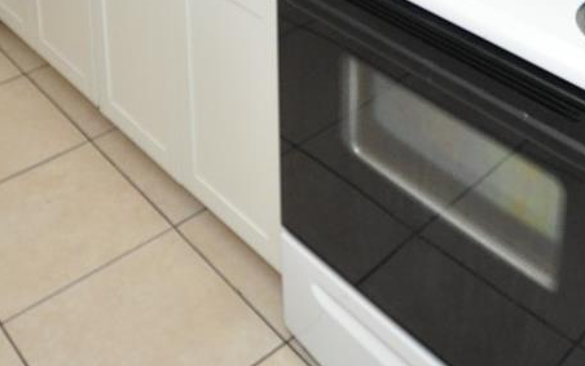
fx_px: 861
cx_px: 329
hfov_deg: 37.5
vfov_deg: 19.8
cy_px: -228
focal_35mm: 54
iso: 800
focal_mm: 10
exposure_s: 1/60
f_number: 4
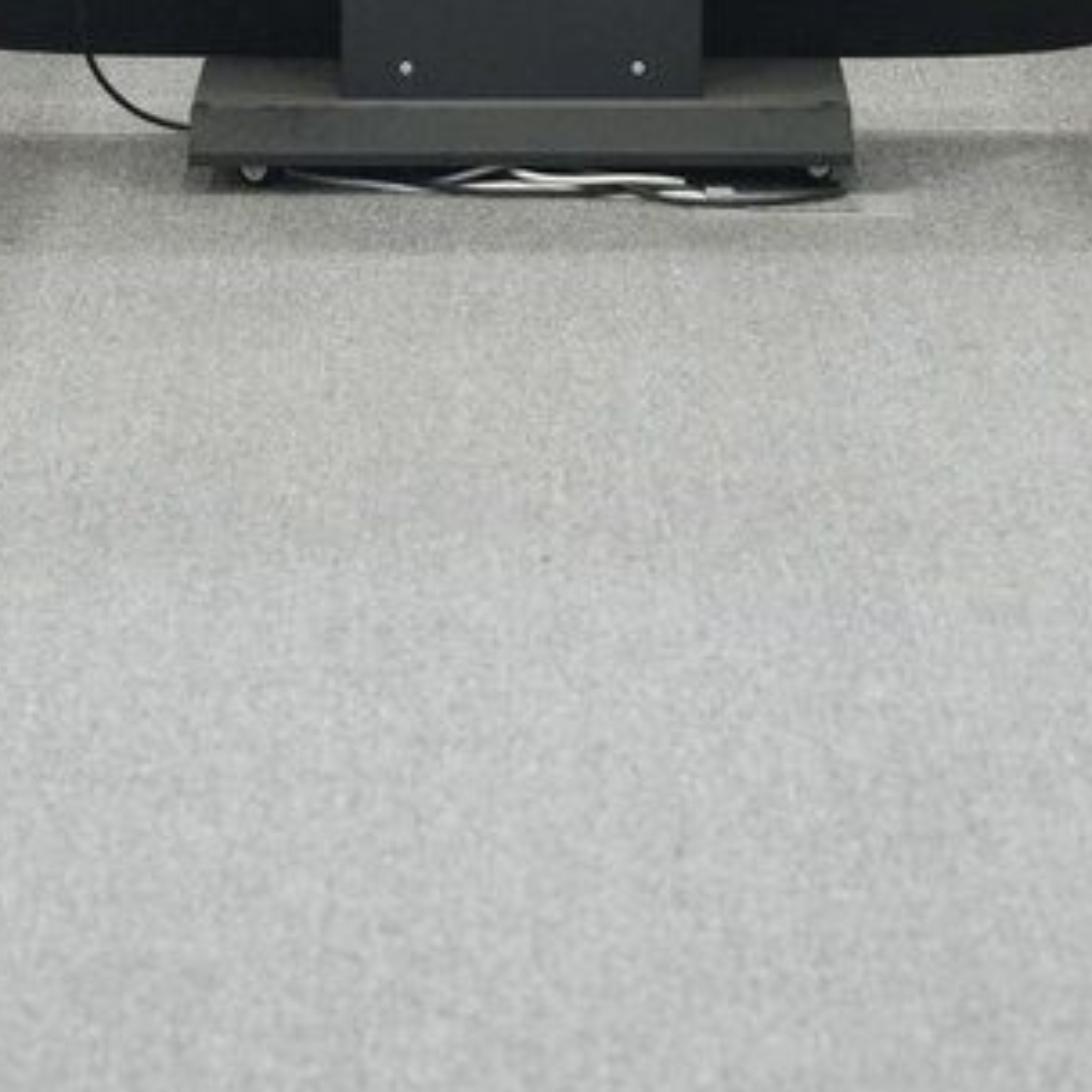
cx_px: 569
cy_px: -568
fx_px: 9244
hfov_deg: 6.8
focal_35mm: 259
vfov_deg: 6.7
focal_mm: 66
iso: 2000
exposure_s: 1/200
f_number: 4.5
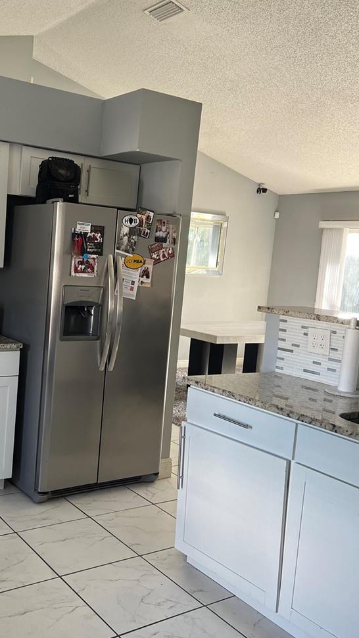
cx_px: 80
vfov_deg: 56.6
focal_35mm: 35
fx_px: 592
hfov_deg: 32.9
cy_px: 309
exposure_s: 1/121
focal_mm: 5.7
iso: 125
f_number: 1.5
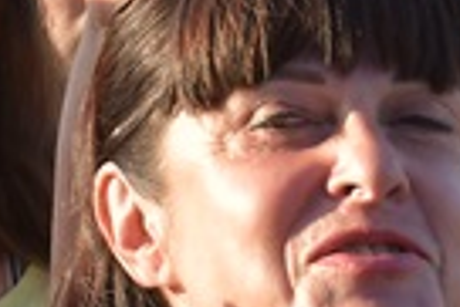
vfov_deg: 1.5
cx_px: -683
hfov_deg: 2.2
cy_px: 245
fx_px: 11806
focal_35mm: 923
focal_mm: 82
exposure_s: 1/500
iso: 400
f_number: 5.6
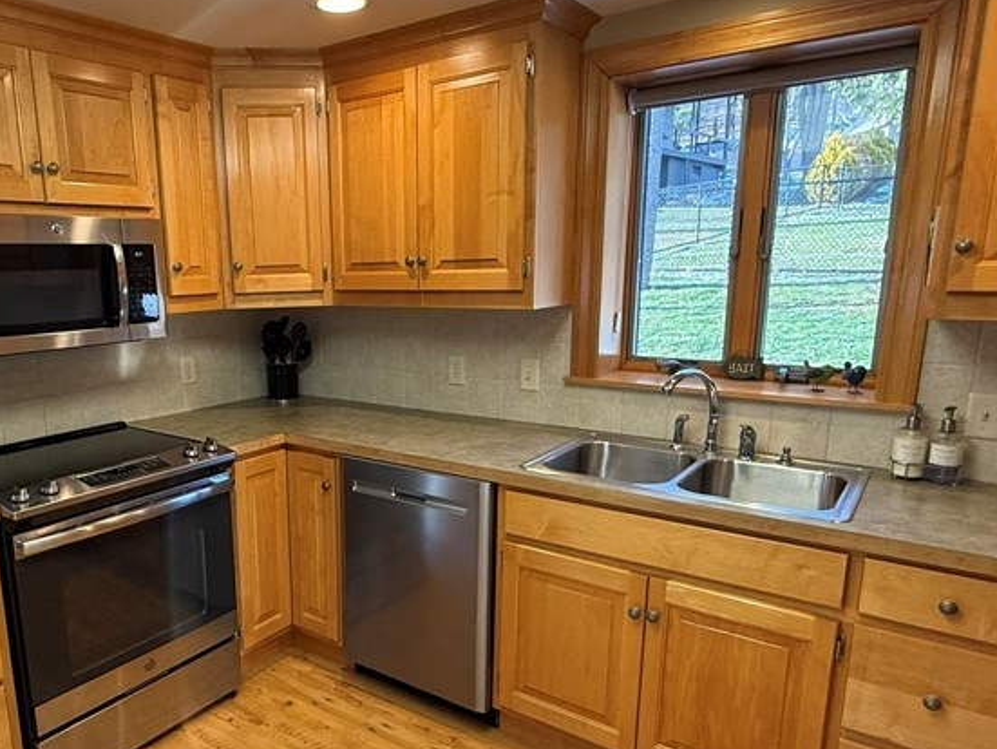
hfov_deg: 66.1
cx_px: 362
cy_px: 422
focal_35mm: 26
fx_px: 749
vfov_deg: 53.0
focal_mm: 2.22
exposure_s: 1/120
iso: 250
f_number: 2.2
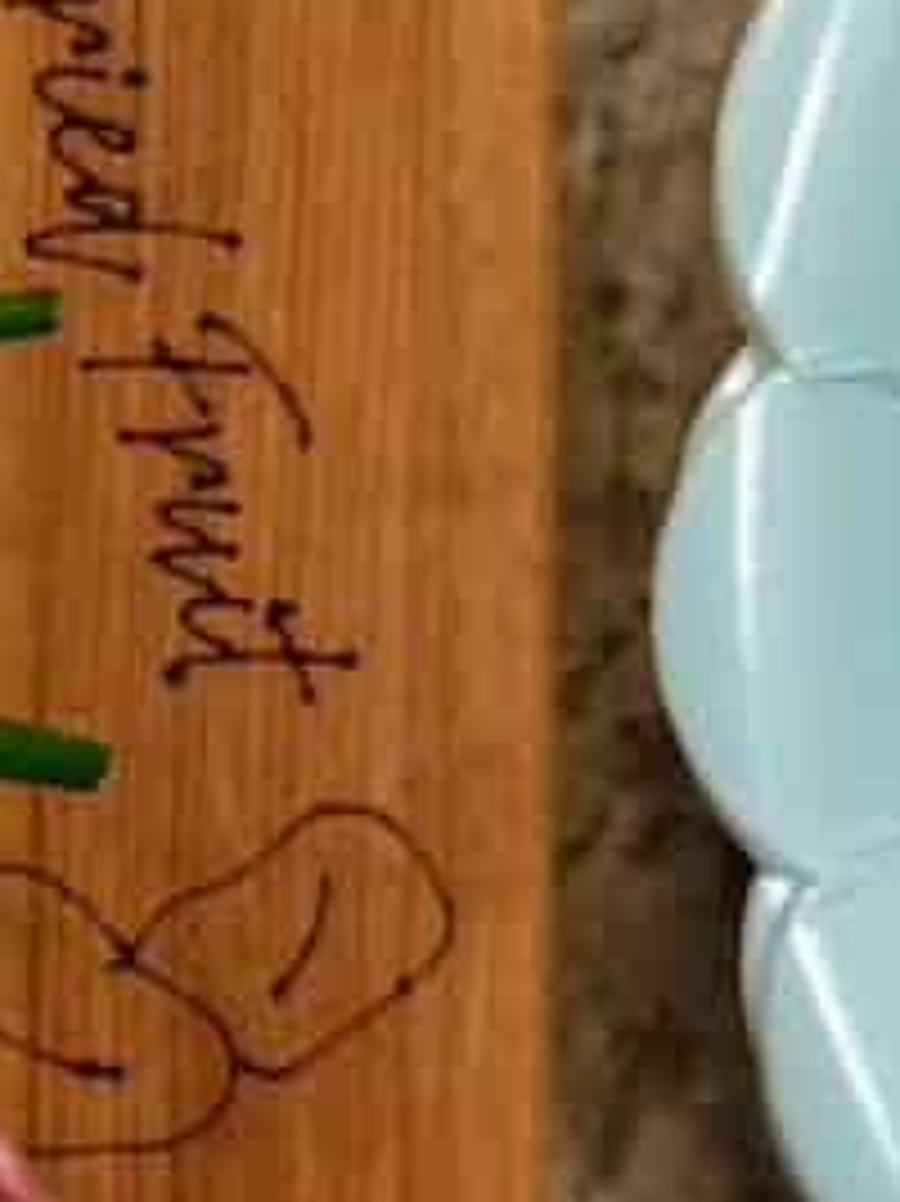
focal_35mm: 144
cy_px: 743
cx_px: -1197
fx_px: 4996
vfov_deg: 13.7
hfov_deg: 9.3
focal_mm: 6.8
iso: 125
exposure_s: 1/120
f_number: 1.8
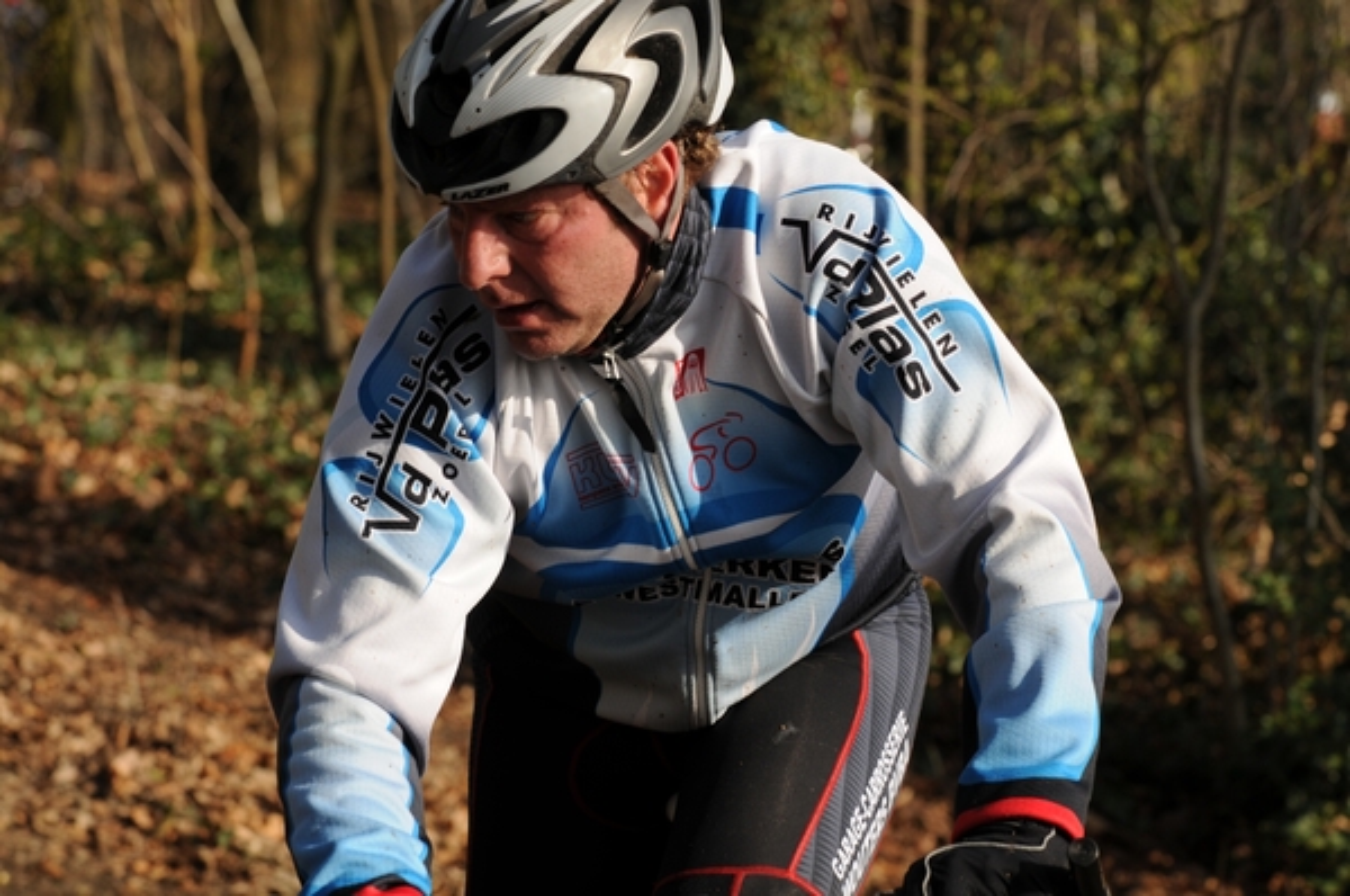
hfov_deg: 13.1
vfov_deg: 8.7
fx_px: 5897
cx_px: 675
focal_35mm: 158
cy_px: 448
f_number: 5.6
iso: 200
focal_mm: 105
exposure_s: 1/500
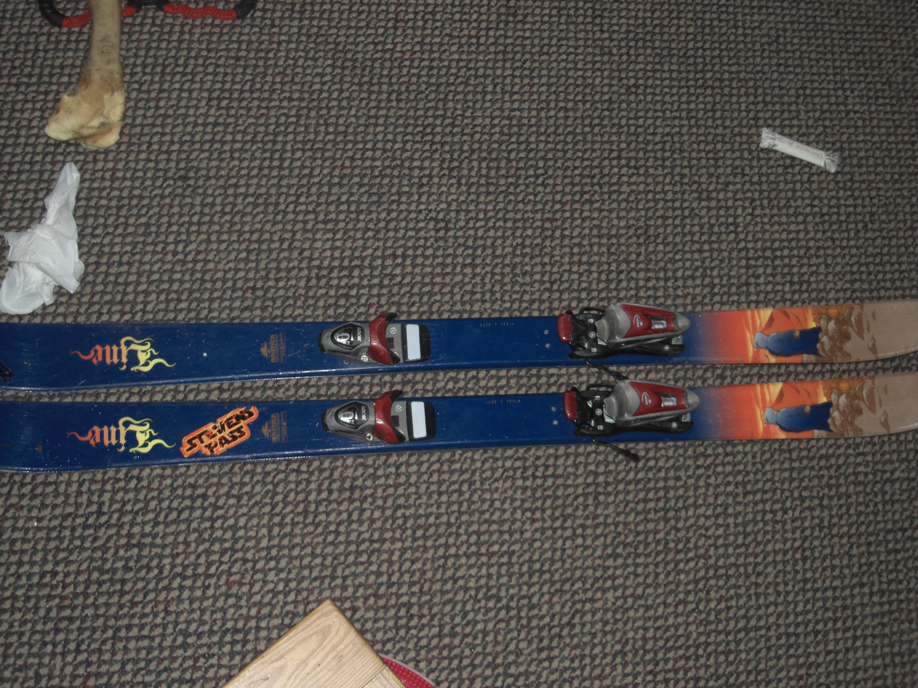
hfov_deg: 41.2
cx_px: 459
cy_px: 344
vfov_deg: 31.5
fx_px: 1220
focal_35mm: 46
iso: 100
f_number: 3.1
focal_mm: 9.5
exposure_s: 1/60
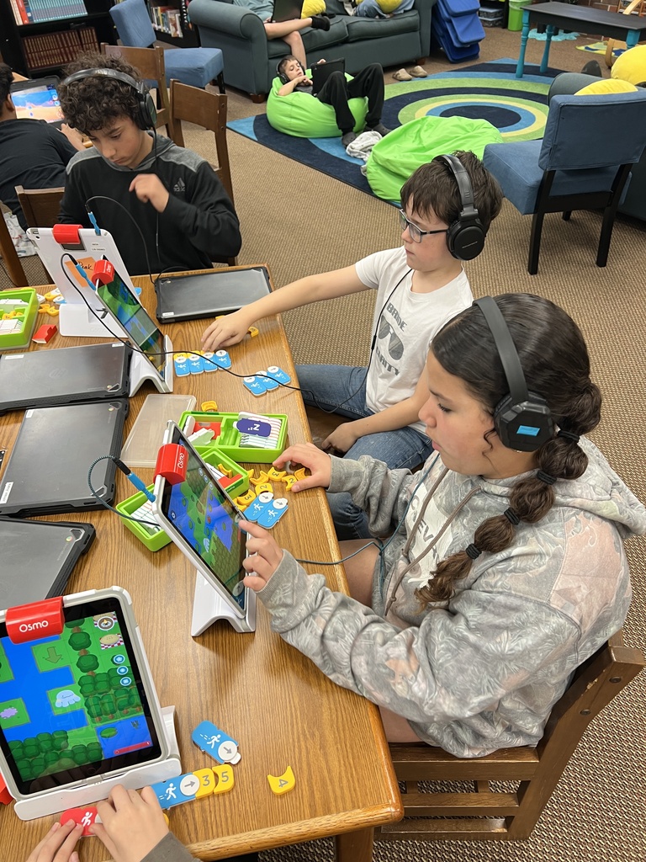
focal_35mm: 26
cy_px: 431
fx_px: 647
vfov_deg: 67.3
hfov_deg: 53.1
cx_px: 323
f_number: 1.5
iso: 80
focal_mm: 5.7
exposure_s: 1/60
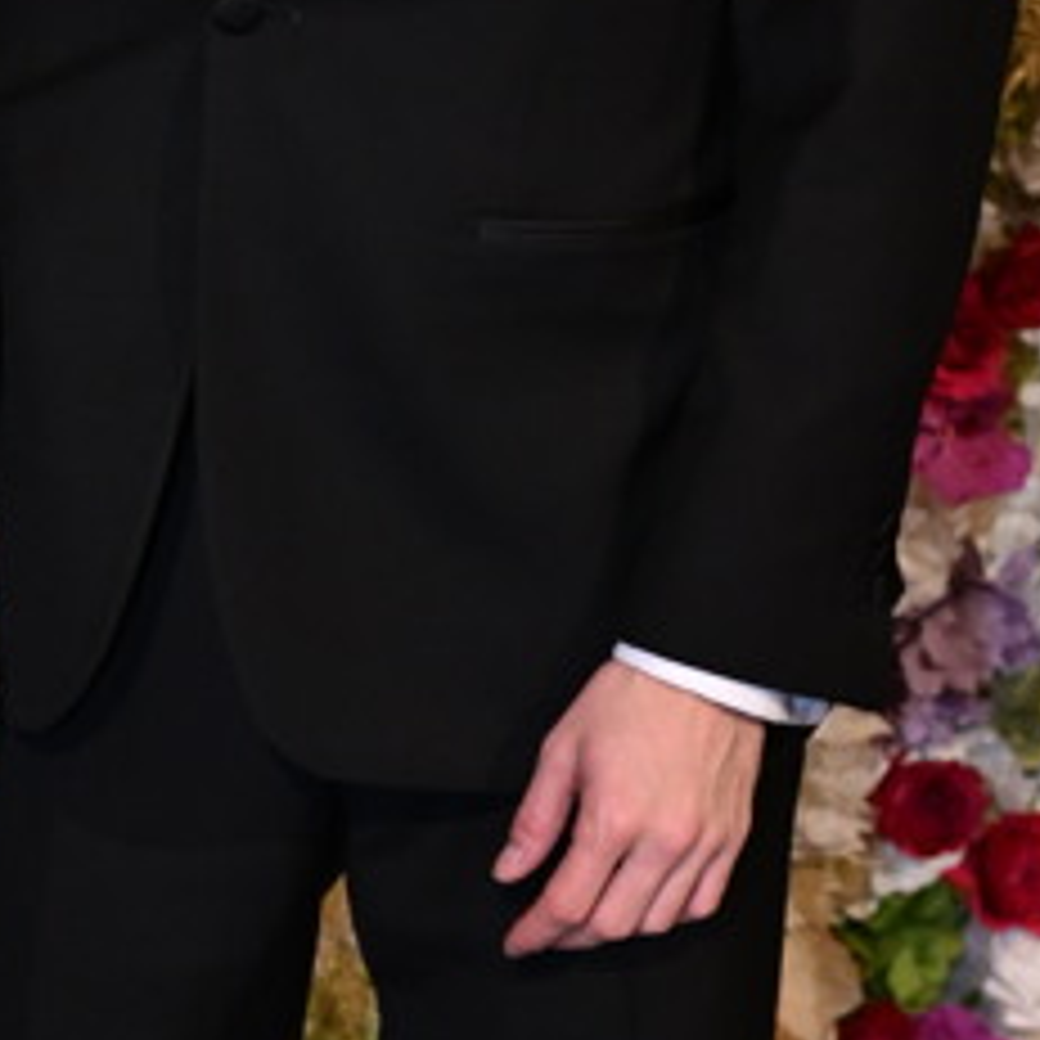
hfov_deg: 10.8
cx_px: -14
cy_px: 606
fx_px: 5439
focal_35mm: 160
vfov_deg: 10.9
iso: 1250
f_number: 4.5
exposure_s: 1/320
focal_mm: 42
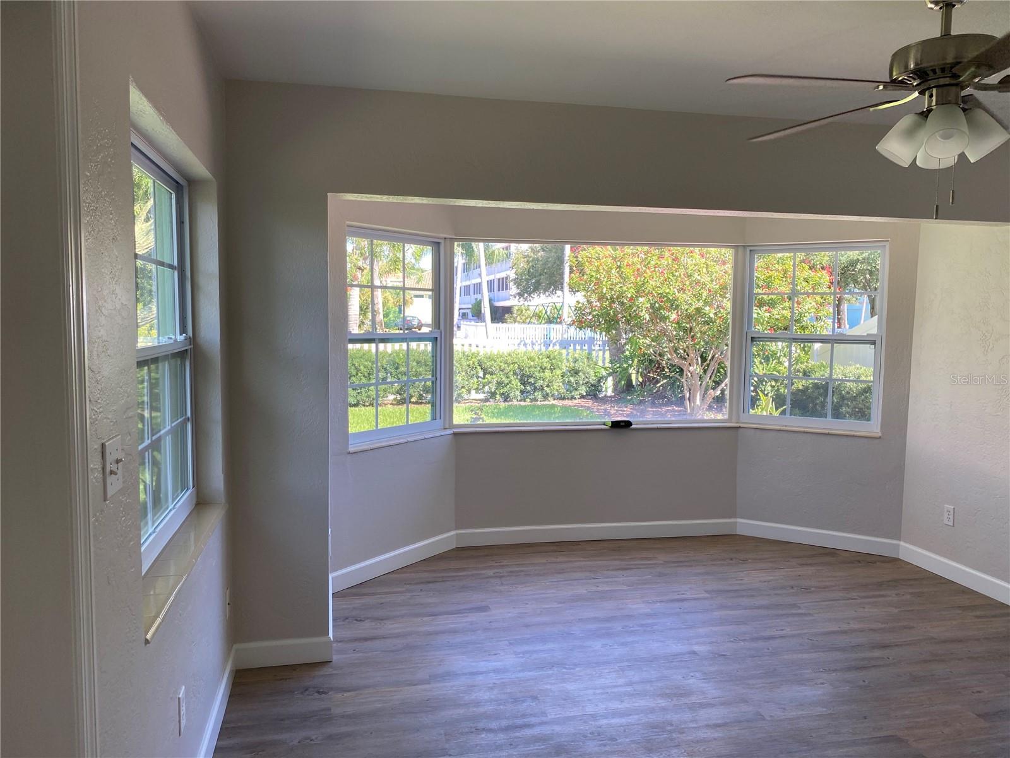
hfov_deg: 67.3
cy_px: 379
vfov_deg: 53.1
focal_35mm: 26
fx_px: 759
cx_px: 505
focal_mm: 4.25
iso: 32
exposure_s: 1/122
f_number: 1.8
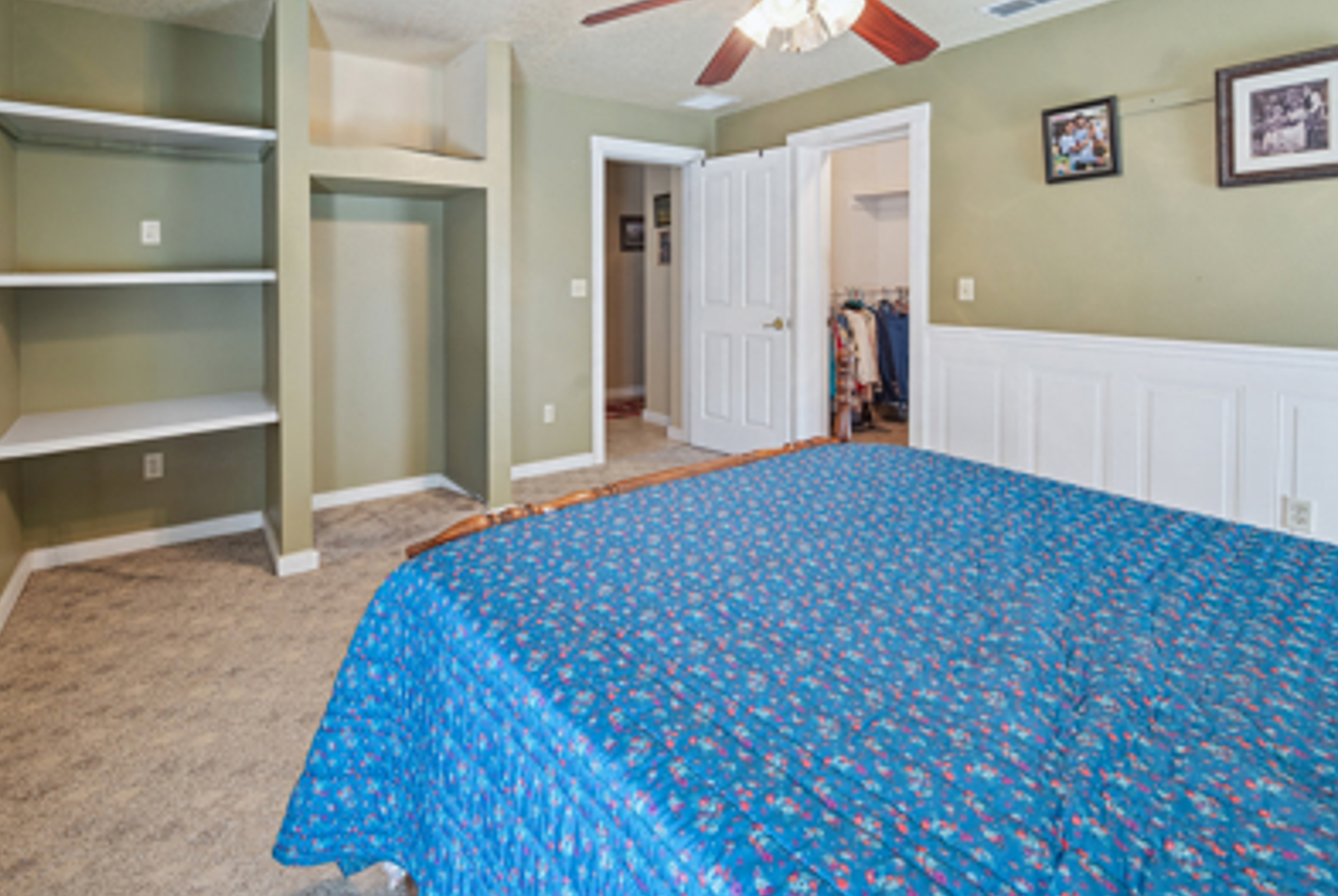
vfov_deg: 73.7
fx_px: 595
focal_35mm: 16
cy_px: 409
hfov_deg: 96.3
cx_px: 594
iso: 400
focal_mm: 14
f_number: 8
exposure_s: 1/8
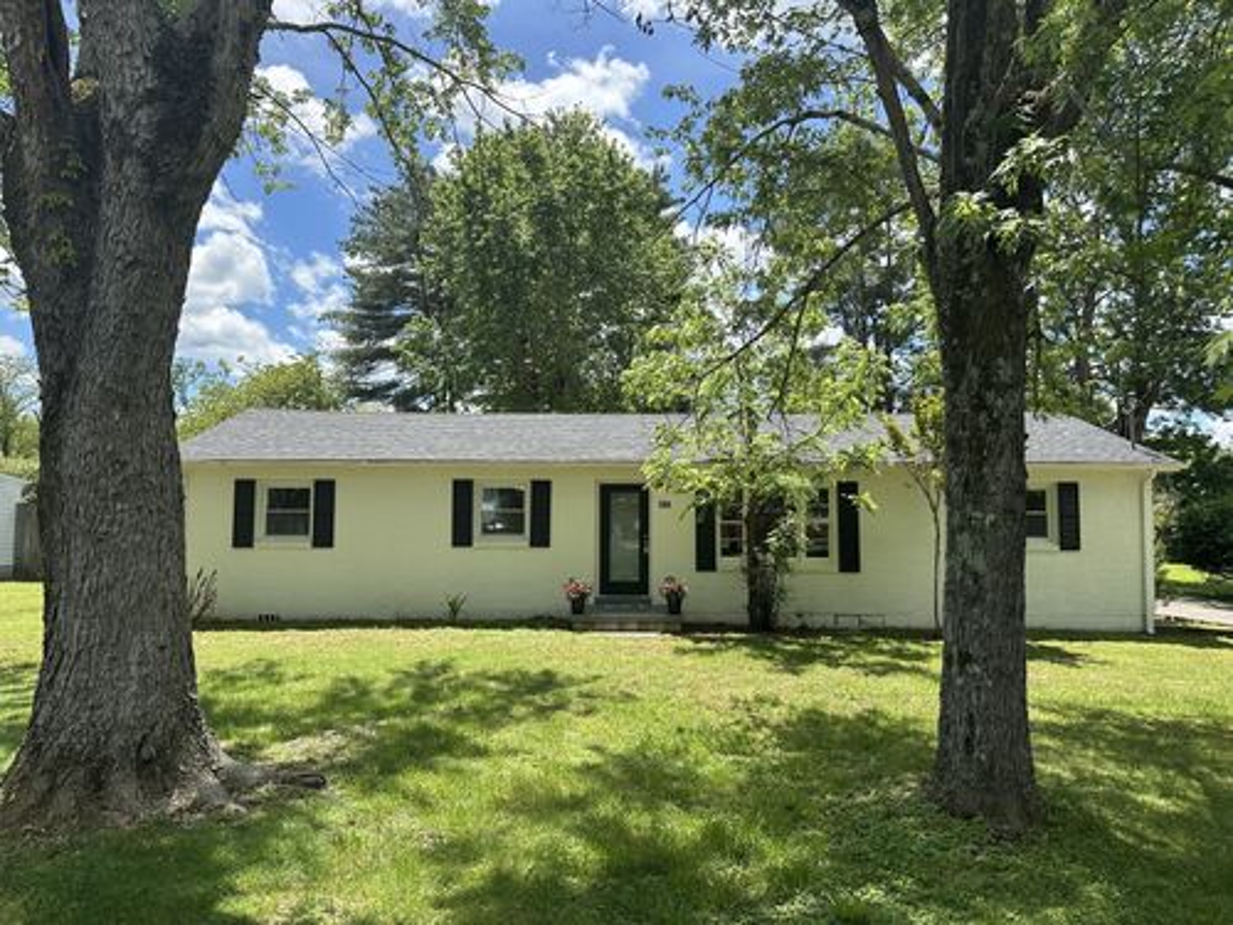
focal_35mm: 24
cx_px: 616
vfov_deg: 56.8
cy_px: 462
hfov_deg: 71.6
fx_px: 855
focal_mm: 6.86
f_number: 1.78
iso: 80
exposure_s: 1/2469
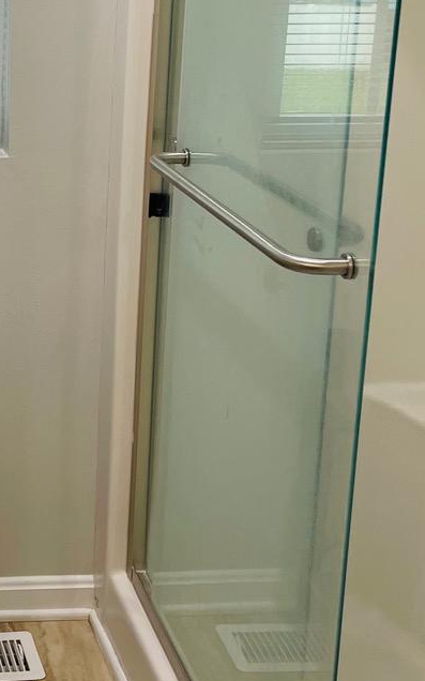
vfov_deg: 31.4
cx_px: -132
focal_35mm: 64
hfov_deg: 18.8
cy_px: 165
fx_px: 1187
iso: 125
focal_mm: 5.1
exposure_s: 1/120
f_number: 1.6
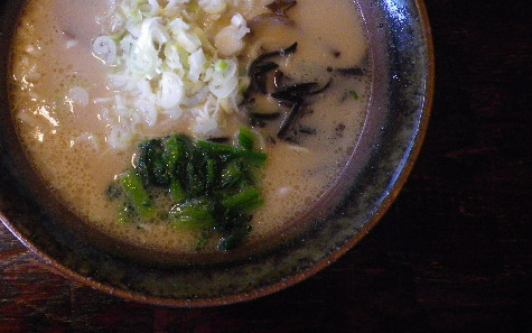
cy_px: 82
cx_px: 187
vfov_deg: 31.4
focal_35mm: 40
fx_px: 580
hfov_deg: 48.6
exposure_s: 1/60
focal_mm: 4.9
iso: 400
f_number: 2.6
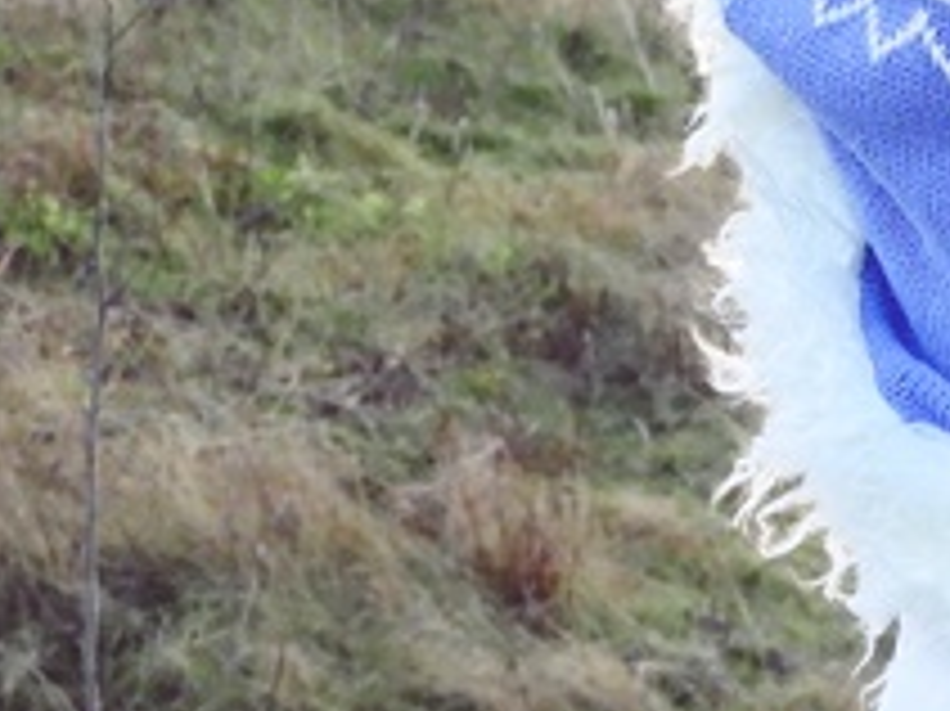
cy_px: 158
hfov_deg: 5.2
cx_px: 1378
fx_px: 10423
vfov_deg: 3.9
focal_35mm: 380
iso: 100
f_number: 4.5
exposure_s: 1/60
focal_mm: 14.3
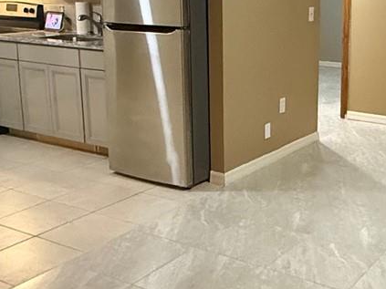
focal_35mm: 53
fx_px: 591
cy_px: 86
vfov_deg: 27.3
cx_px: 321
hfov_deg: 34.8
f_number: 2.2
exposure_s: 1/60
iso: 1250
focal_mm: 2.22
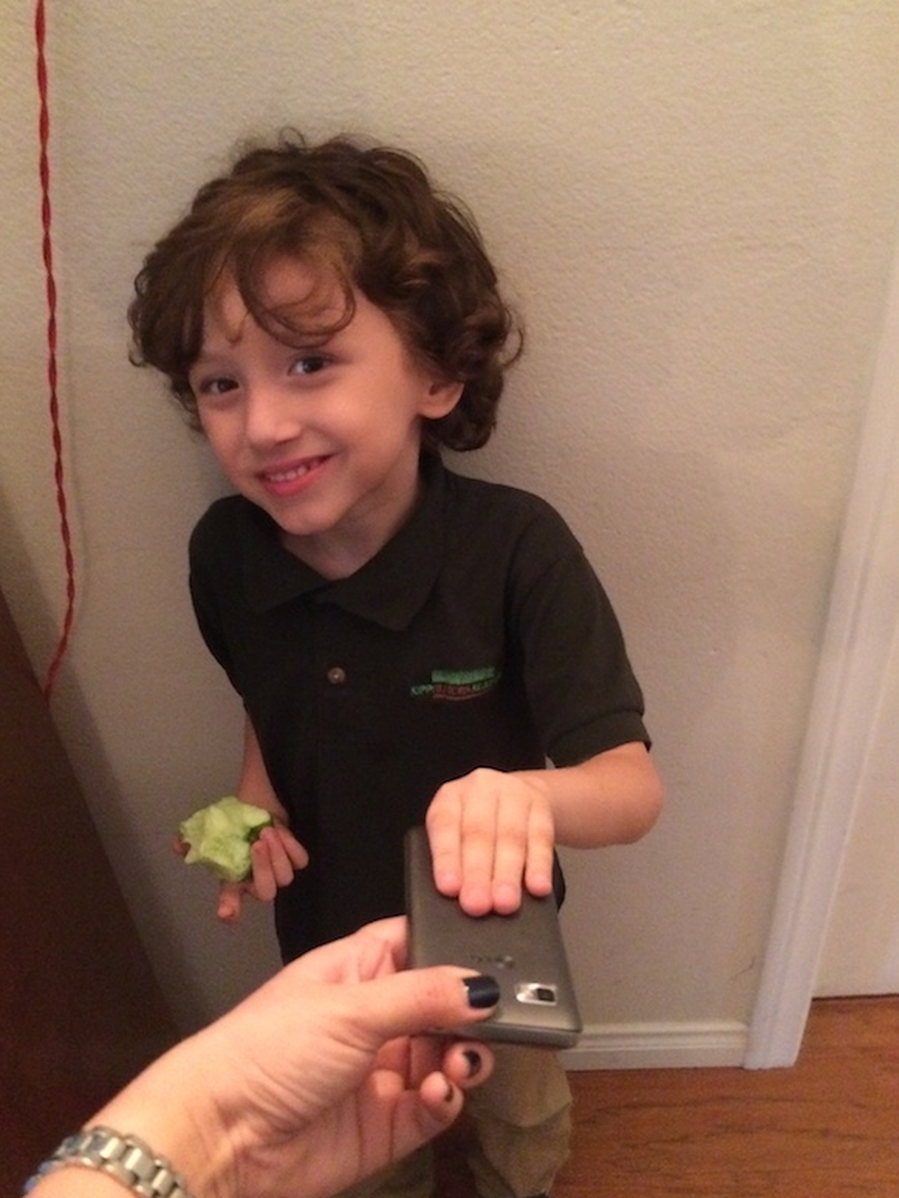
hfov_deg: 45.5
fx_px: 1073
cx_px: 444
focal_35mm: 31
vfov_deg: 58.3
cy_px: 602
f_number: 2.2
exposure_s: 1/15
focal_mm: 4.12
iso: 800
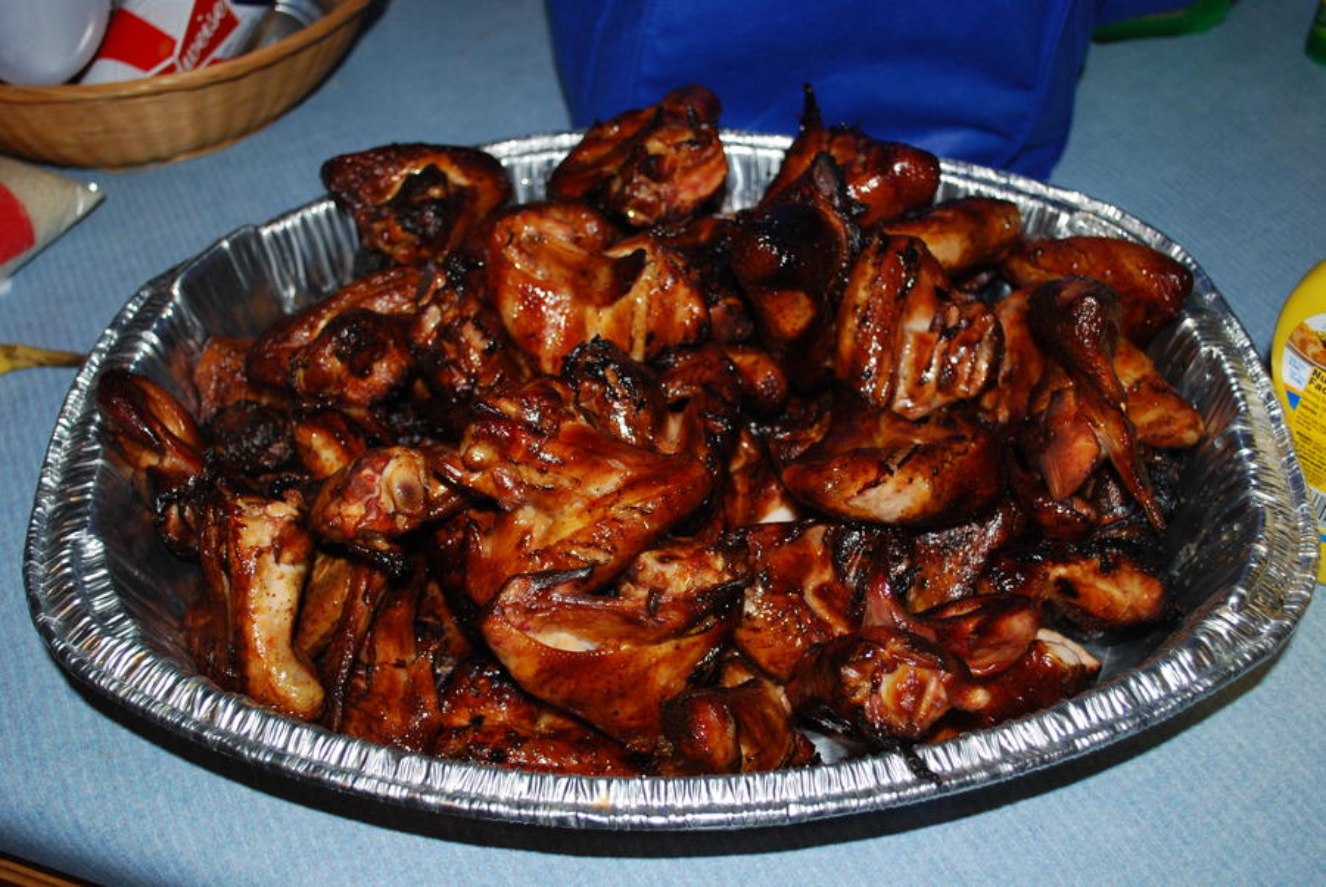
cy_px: 444
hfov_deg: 49.5
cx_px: 663
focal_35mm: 39
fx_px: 1438
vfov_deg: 34.3
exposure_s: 1/60
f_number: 4.2
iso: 200
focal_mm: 26
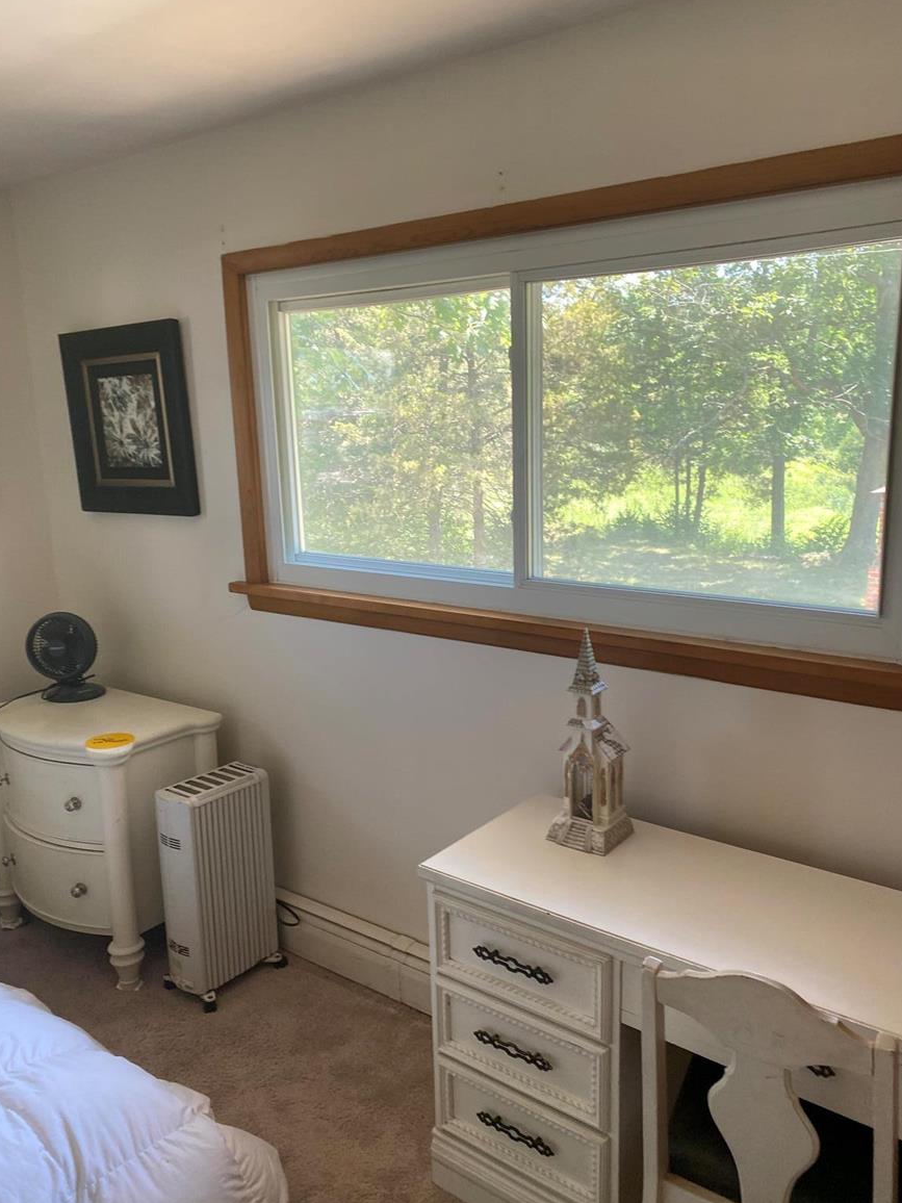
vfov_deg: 65.3
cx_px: 445
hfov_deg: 51.4
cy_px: 598
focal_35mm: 27
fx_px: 938
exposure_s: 1/121
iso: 125
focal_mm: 4.25
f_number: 1.8
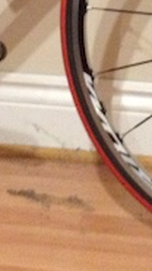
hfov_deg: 7.3
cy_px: -95
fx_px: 1183
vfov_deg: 12.6
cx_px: 102
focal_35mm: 165
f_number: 2.4
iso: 400
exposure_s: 1/15
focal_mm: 4.28
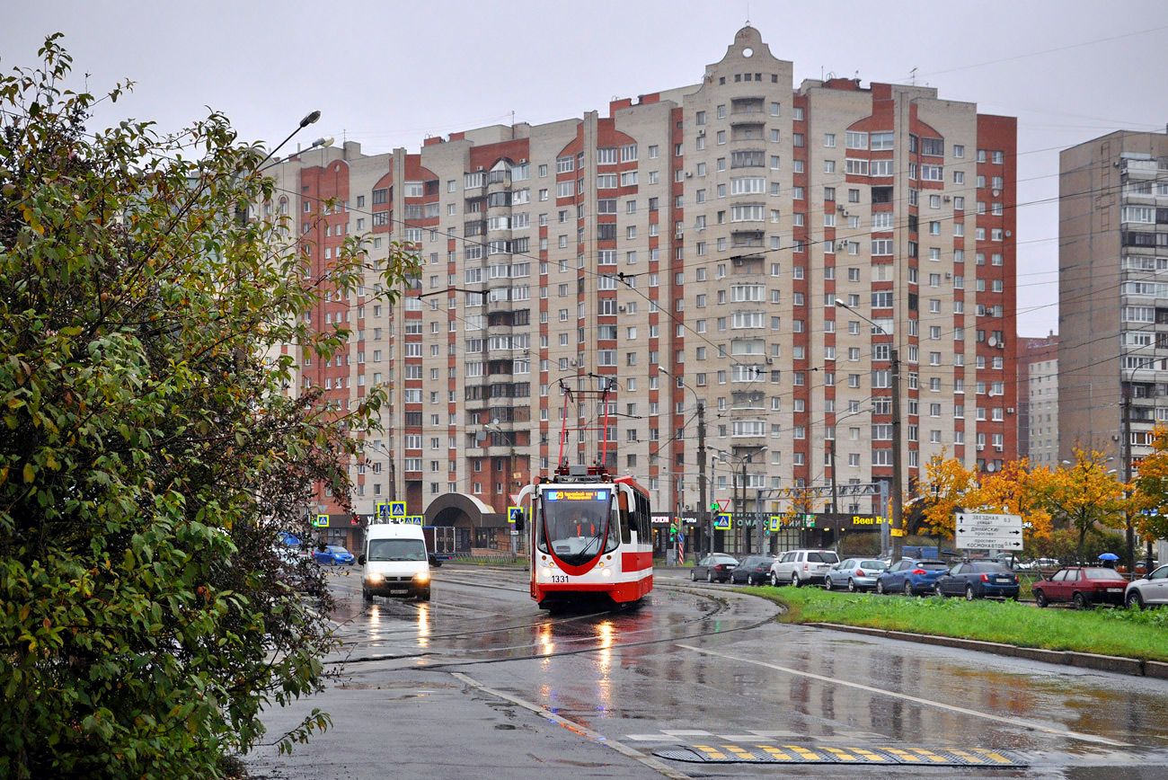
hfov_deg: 41.1
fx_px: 1558
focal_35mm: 48
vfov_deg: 28.1
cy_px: 390
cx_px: 584
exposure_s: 1/200
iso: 400
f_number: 5
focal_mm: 32
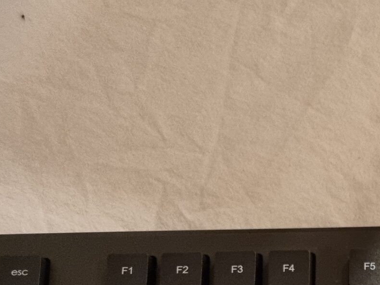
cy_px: 451
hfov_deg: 20.4
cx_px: 546
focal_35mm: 84
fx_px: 922
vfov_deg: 15.9
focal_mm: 5.4
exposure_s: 1/50
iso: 640
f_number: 1.8
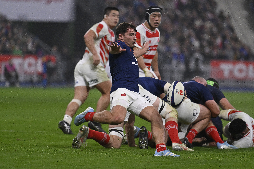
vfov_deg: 3.4
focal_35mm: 400
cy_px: 84
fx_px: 2822
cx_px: 127
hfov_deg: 5.2
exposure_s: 1/1250
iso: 5000
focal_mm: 400
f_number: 4.5
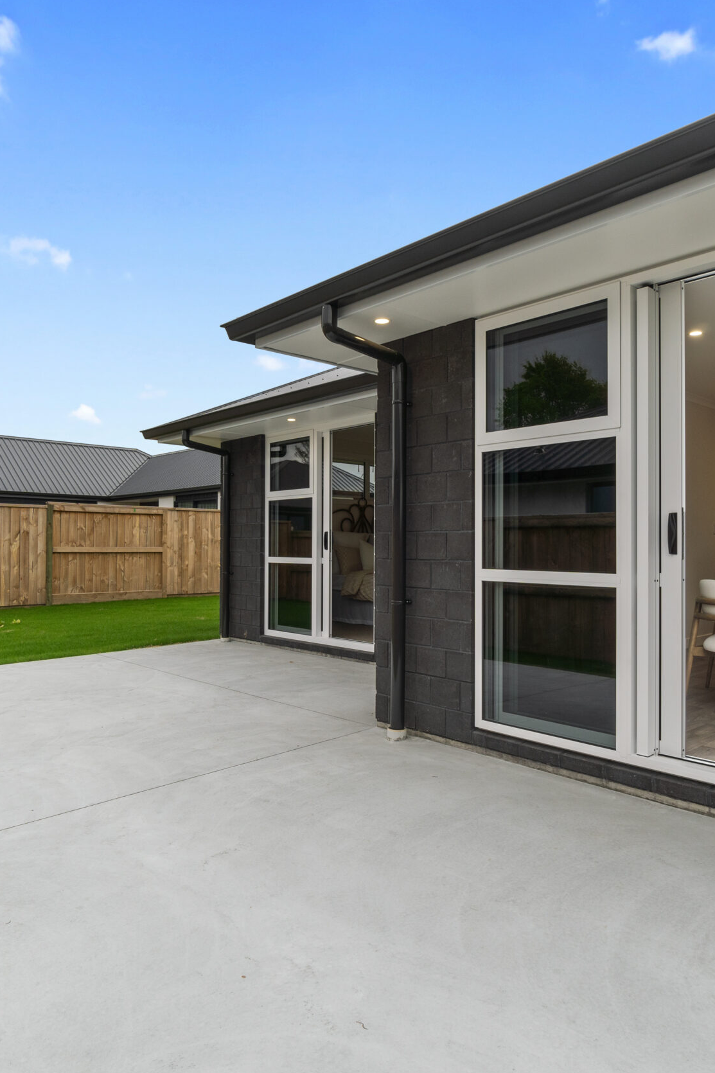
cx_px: 404
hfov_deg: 54.9
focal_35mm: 23
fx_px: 685
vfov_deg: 76.1
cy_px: 545
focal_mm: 10
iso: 100
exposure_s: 1/50
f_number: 6.3
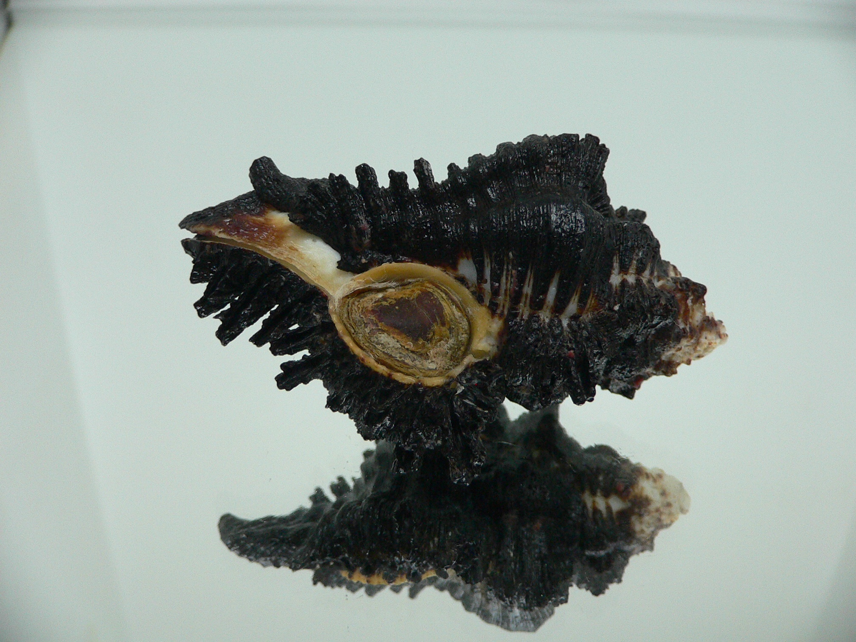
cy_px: 321
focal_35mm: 35
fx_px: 865
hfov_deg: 52.6
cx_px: 428
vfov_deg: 40.7
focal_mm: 4.6
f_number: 2.8
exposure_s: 1/60
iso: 200
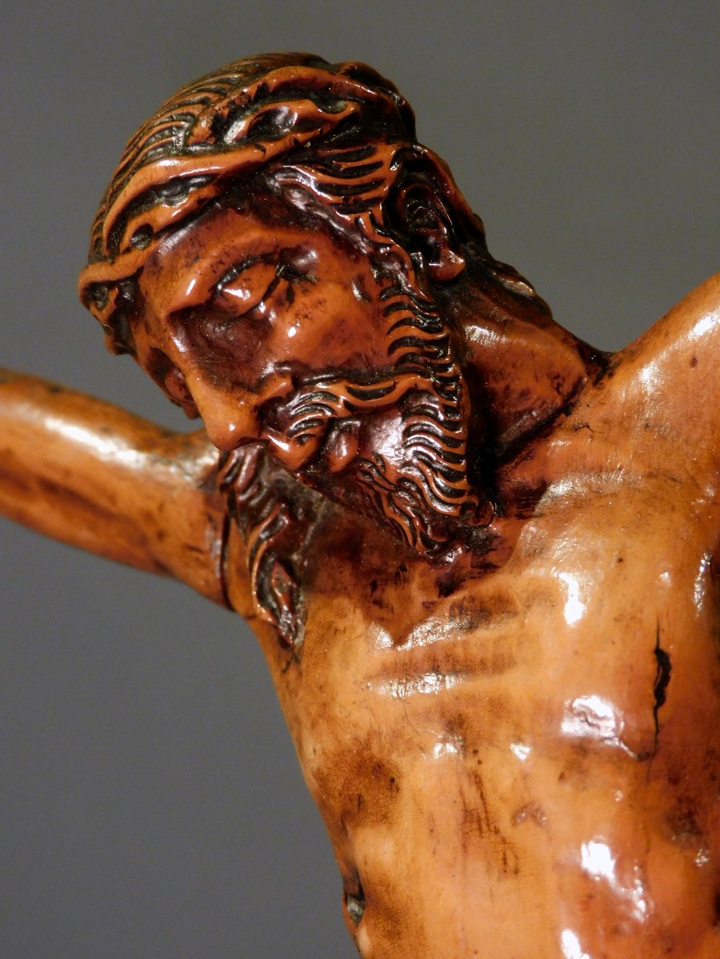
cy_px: 480
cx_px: 360
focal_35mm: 95
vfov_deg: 20.7
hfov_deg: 15.6
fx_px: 2635
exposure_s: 1/40
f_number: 4.8
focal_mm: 17
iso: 400
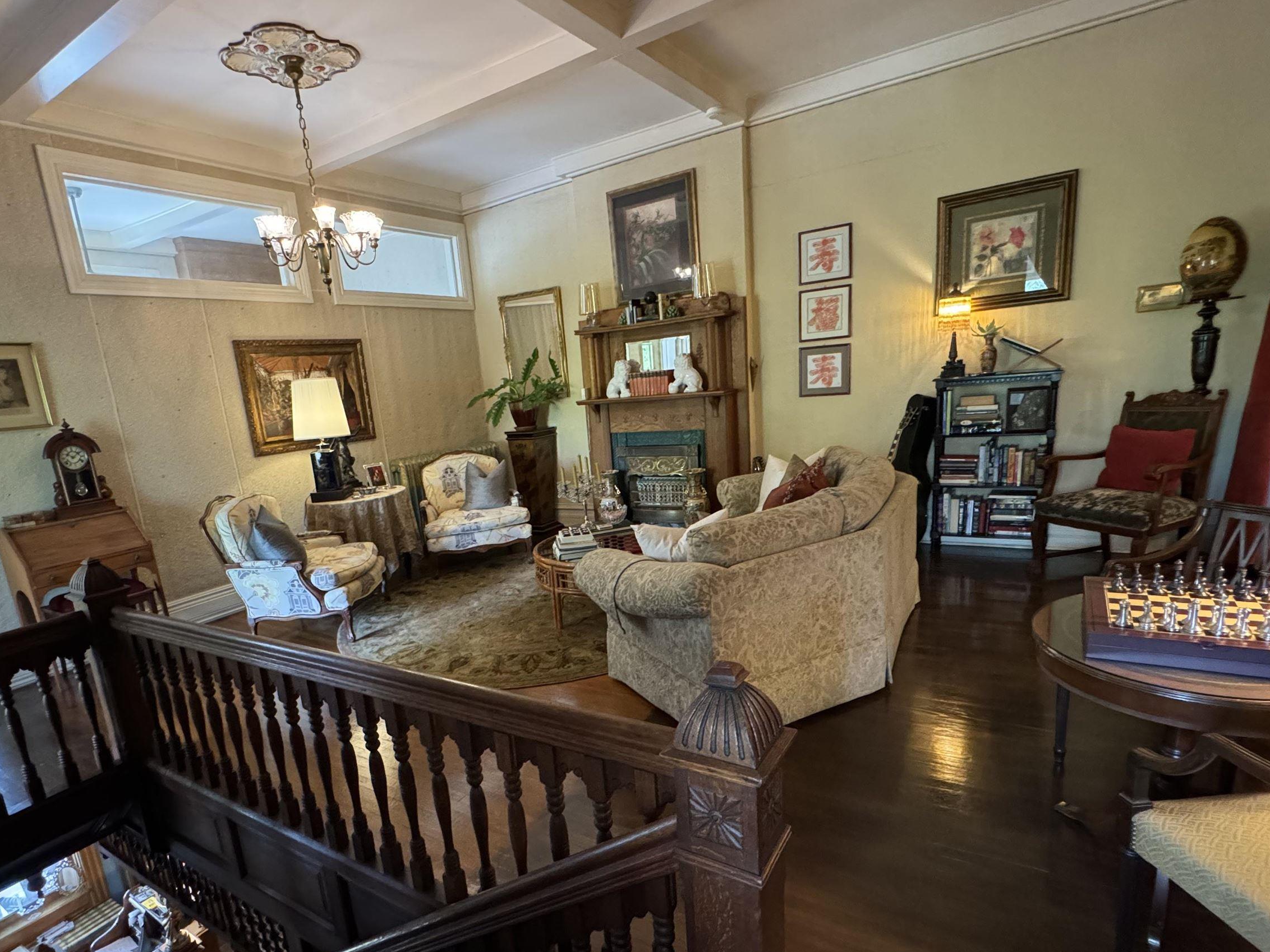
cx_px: 564
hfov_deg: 84.3
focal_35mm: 19
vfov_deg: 68.3
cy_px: 547
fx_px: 697
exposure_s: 1/60
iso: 1000
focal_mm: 2.22
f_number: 2.2
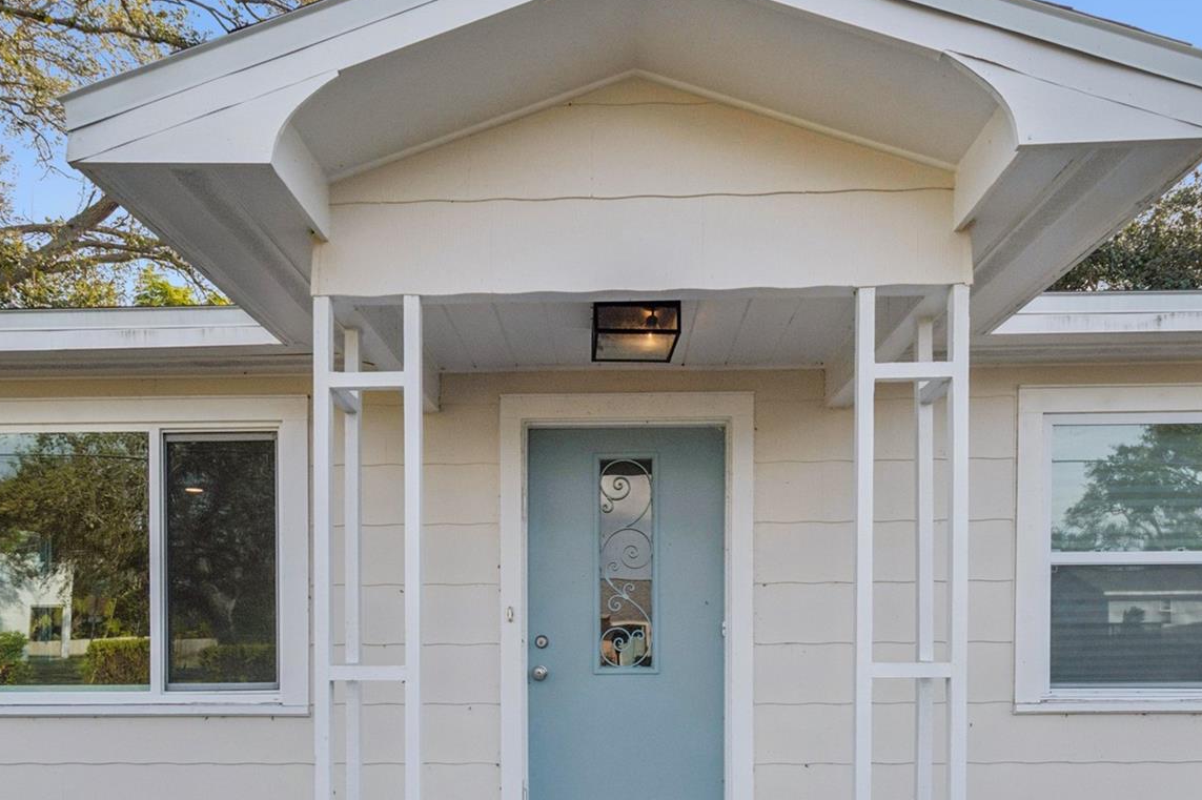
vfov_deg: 58.7
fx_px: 701
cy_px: 502
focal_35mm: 21
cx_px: 606
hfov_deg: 81.2
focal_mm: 10
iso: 100
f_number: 7.1
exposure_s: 1/1000
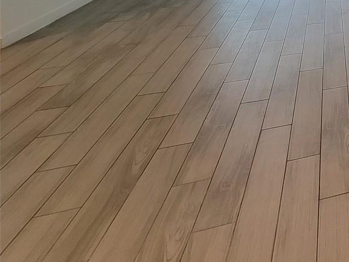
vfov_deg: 30.4
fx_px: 363
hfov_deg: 32.9
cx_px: 482
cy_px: -86
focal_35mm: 36
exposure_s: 1/60
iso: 125
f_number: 2.2
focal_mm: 2.2
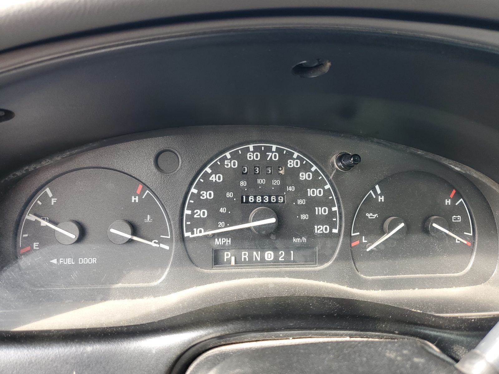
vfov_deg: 53.1
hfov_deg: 67.3
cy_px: 187
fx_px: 375
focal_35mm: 26
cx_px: 250
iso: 52
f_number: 1.5
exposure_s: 1/120
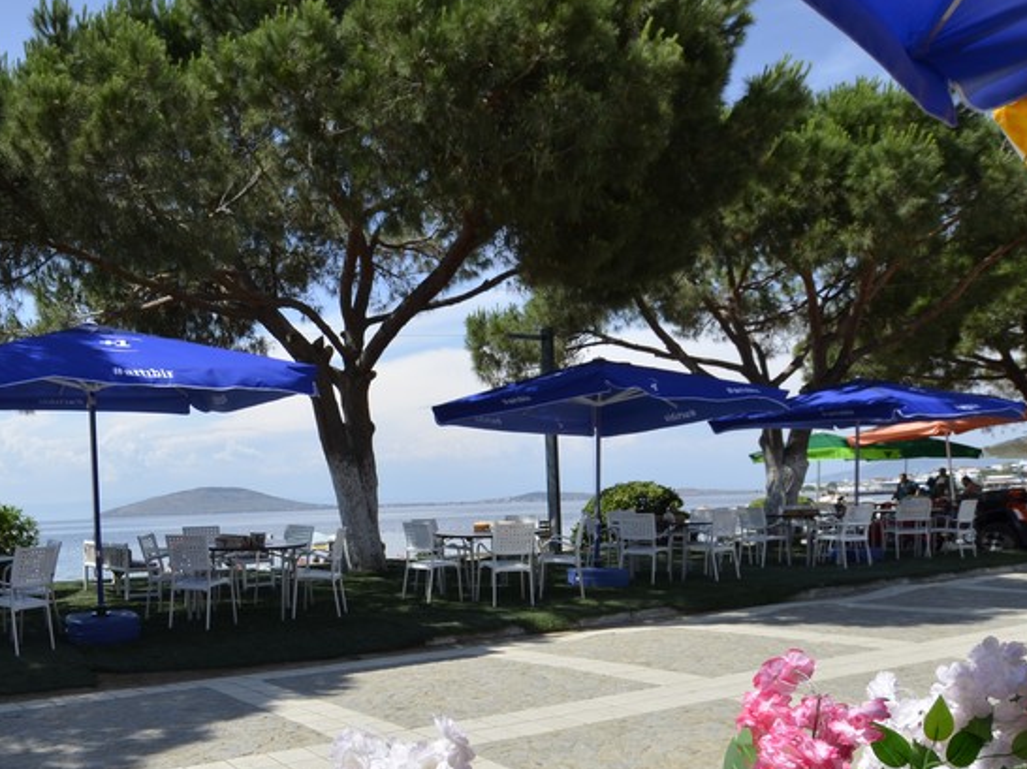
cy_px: 547
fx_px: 801
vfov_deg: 49.9
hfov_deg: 60.2
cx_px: 207
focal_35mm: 27
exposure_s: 1/250
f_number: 8
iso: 100
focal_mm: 10
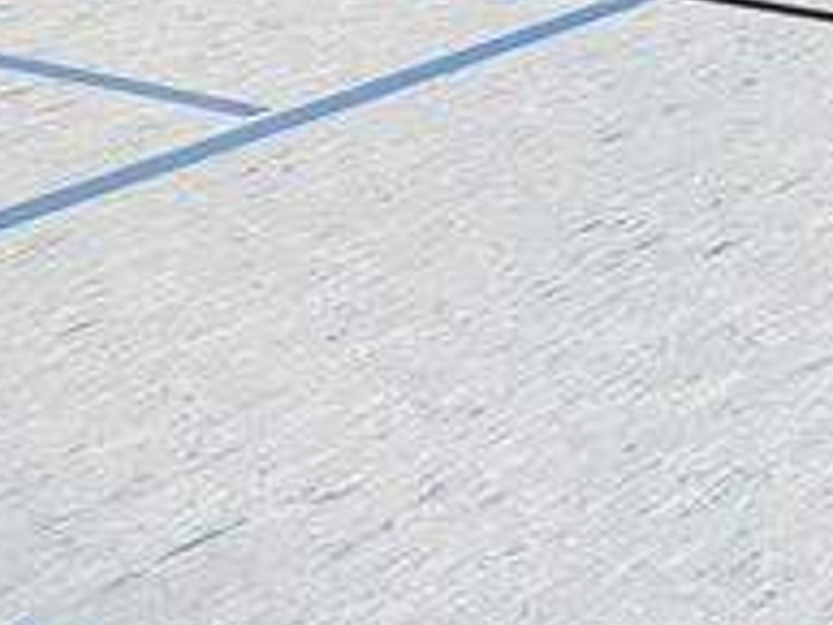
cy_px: -390
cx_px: 440
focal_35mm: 129
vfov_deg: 11.0
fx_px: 3106
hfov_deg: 15.3
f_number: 1.5
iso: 125
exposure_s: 1/121
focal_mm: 5.7
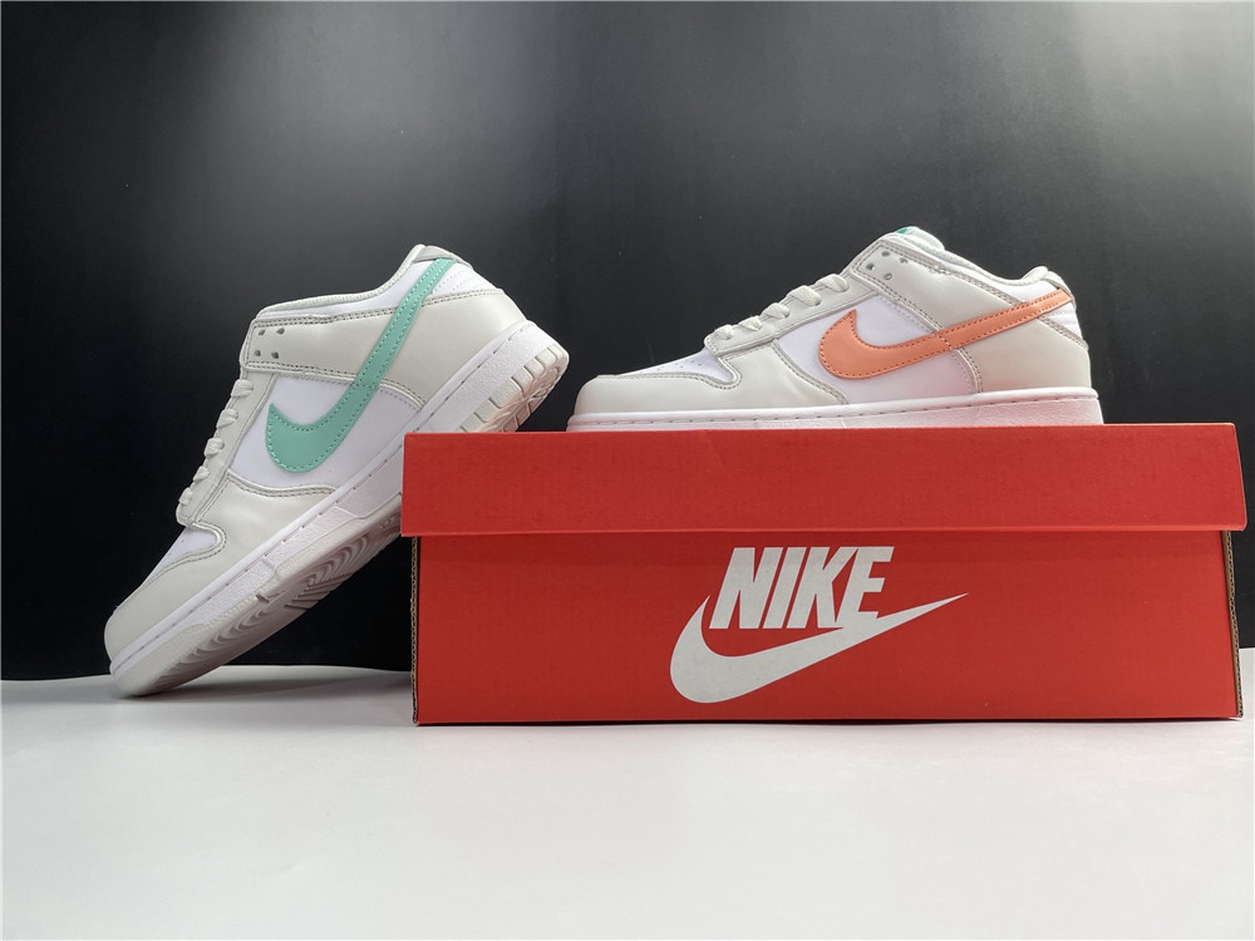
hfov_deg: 67.3
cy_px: 470
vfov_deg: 53.1
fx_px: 943
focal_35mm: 26
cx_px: 628
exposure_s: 1/121
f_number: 1.6
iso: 80
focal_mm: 4.2
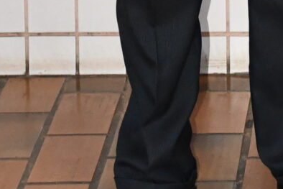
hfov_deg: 6.7
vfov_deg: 4.4
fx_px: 2414
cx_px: 331
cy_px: -304
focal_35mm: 307
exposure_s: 1/60
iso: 2800
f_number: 4.5
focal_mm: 42
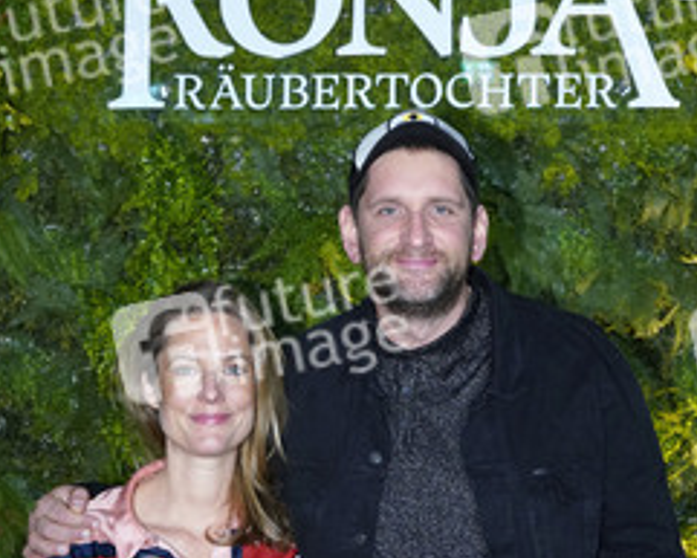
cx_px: 344
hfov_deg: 28.3
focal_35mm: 67
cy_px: 480
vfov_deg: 22.4
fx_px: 1383
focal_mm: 43
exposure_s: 1/160
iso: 2000
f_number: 5.6
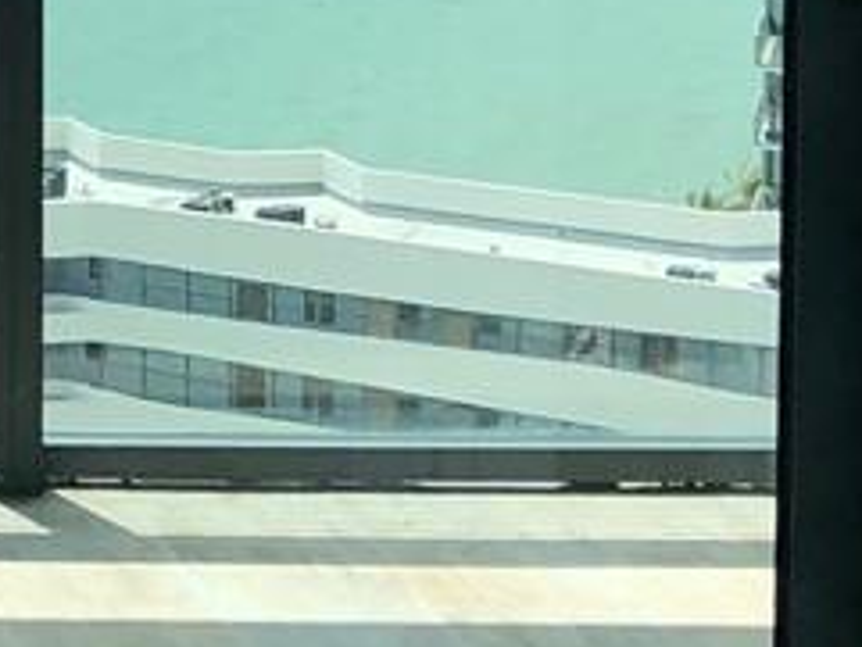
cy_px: -536
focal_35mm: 186
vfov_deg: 7.7
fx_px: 4634
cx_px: -826
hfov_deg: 9.9
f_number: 1.8
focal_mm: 3.99
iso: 20
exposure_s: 1/2088
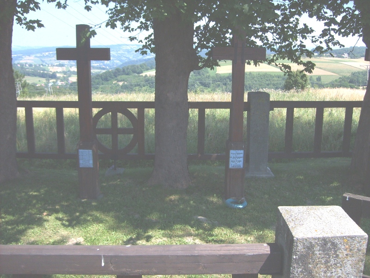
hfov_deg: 52.6
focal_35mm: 35
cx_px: 185
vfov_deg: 40.7
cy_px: 139
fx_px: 374
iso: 50
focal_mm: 5.8
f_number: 2.8
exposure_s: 1/1000
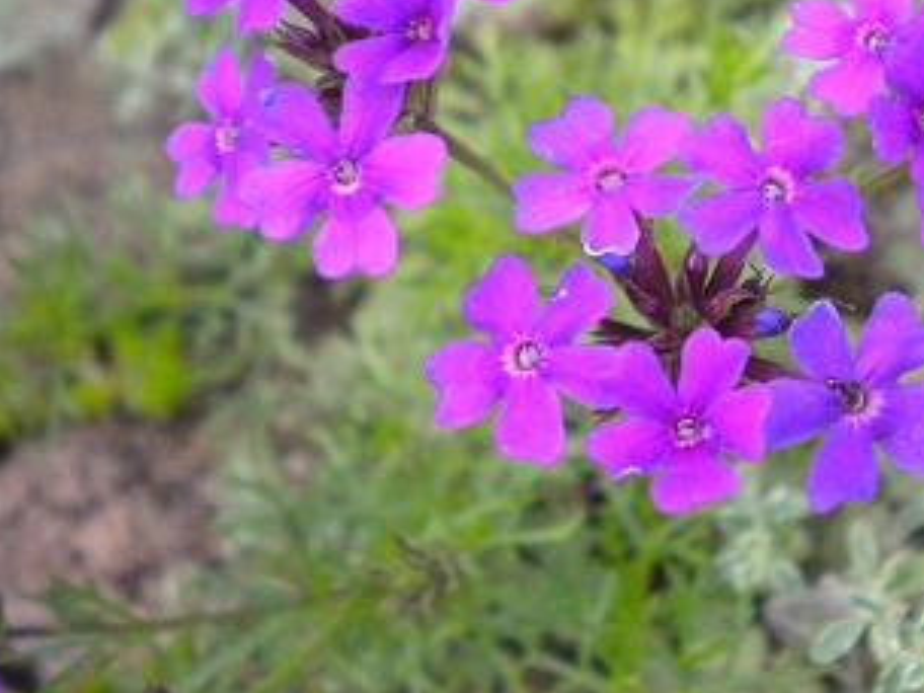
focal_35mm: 64
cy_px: 216
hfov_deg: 29.9
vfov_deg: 22.8
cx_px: 670
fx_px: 1708
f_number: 3.5
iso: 673
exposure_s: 1/66.1
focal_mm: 7.4
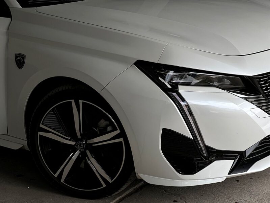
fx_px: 601
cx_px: 135
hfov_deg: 25.3
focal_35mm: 77
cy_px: 102
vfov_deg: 19.1
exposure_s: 1/123
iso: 32
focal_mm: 9
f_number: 2.8
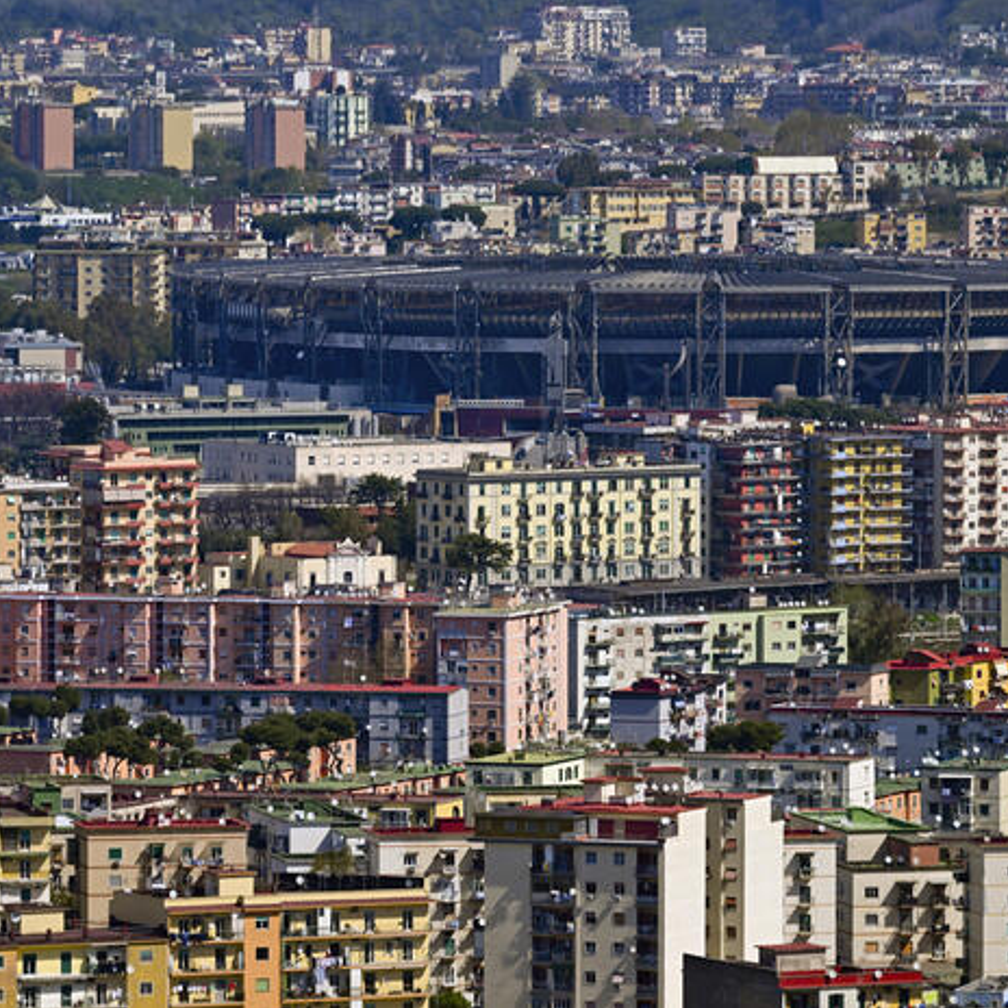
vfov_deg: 5.7
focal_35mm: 308
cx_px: 493
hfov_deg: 5.7
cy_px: 503
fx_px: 10147
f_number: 7.1
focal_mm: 240
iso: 640
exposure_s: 1/3200
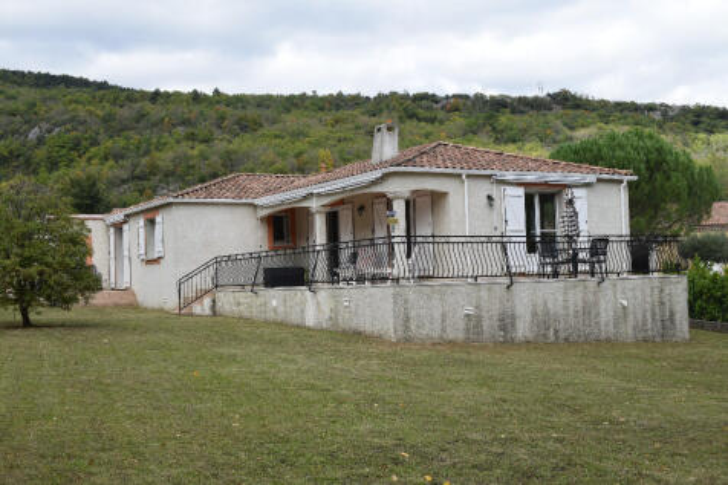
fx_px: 940
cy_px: 242
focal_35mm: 46
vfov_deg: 28.9
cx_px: 364
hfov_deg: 42.3
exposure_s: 1/250
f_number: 8
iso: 200
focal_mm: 31
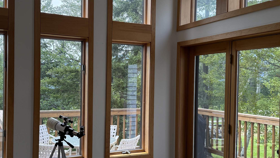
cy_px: 85
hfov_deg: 50.3
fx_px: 297
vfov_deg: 29.7
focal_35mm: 40
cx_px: 118
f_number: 1.78
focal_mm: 6.76
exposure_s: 1/575
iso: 100
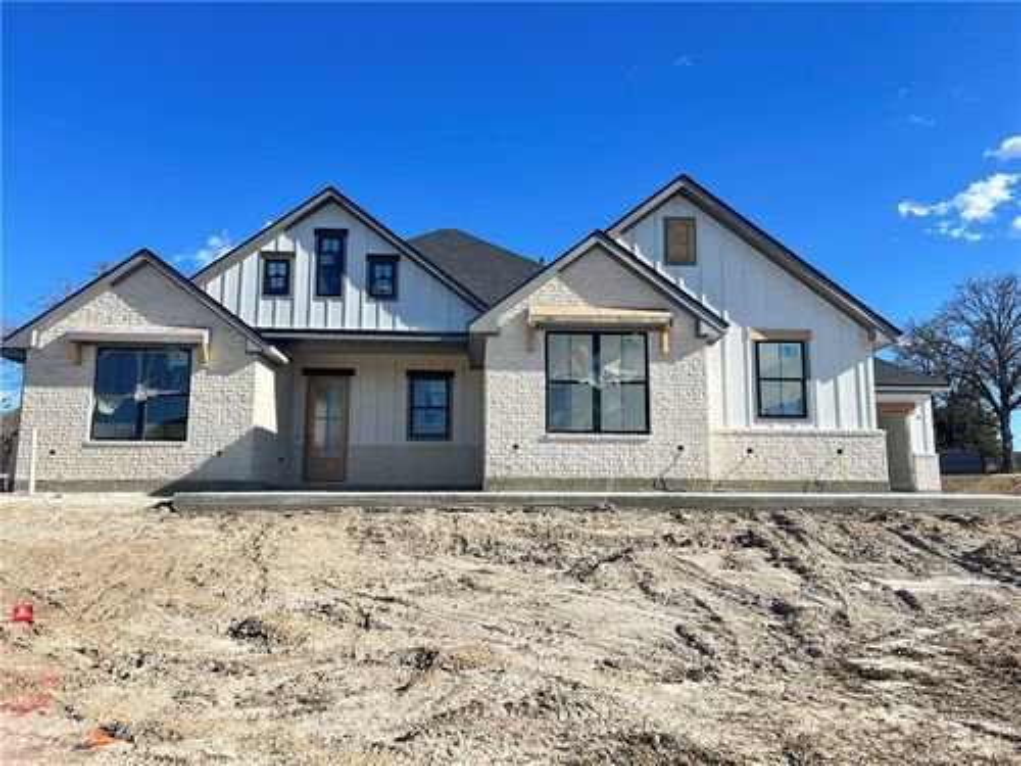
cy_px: 383
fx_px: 767
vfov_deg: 53.1
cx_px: 510
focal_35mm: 26
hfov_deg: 67.3
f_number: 1.5
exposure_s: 1/2695
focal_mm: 5.7
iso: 50
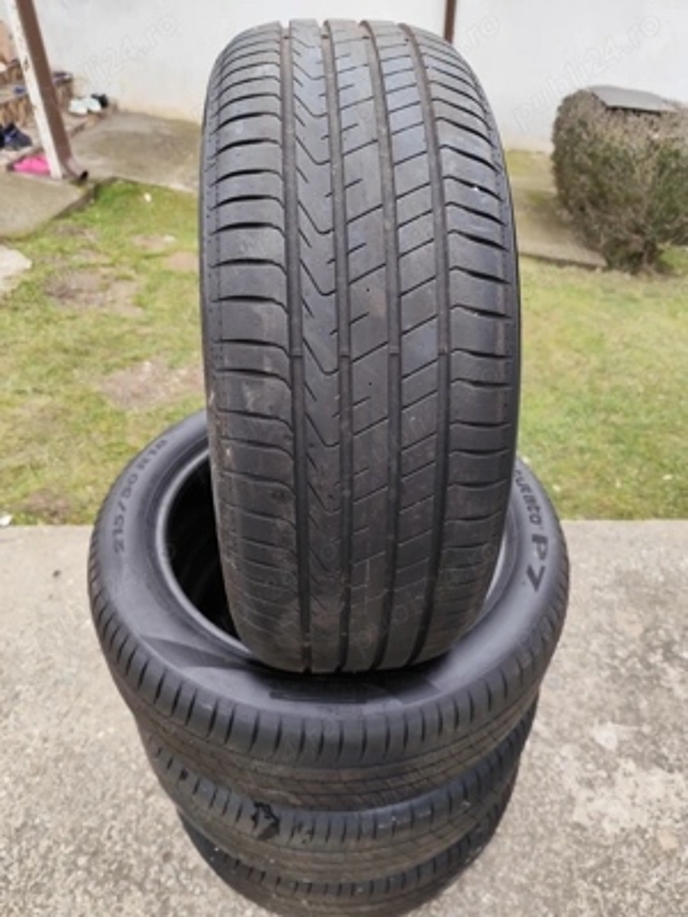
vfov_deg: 73.9
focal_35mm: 23
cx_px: 344
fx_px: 610
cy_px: 458
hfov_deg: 58.9
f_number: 1.65
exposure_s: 1/100
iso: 80
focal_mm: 6.19
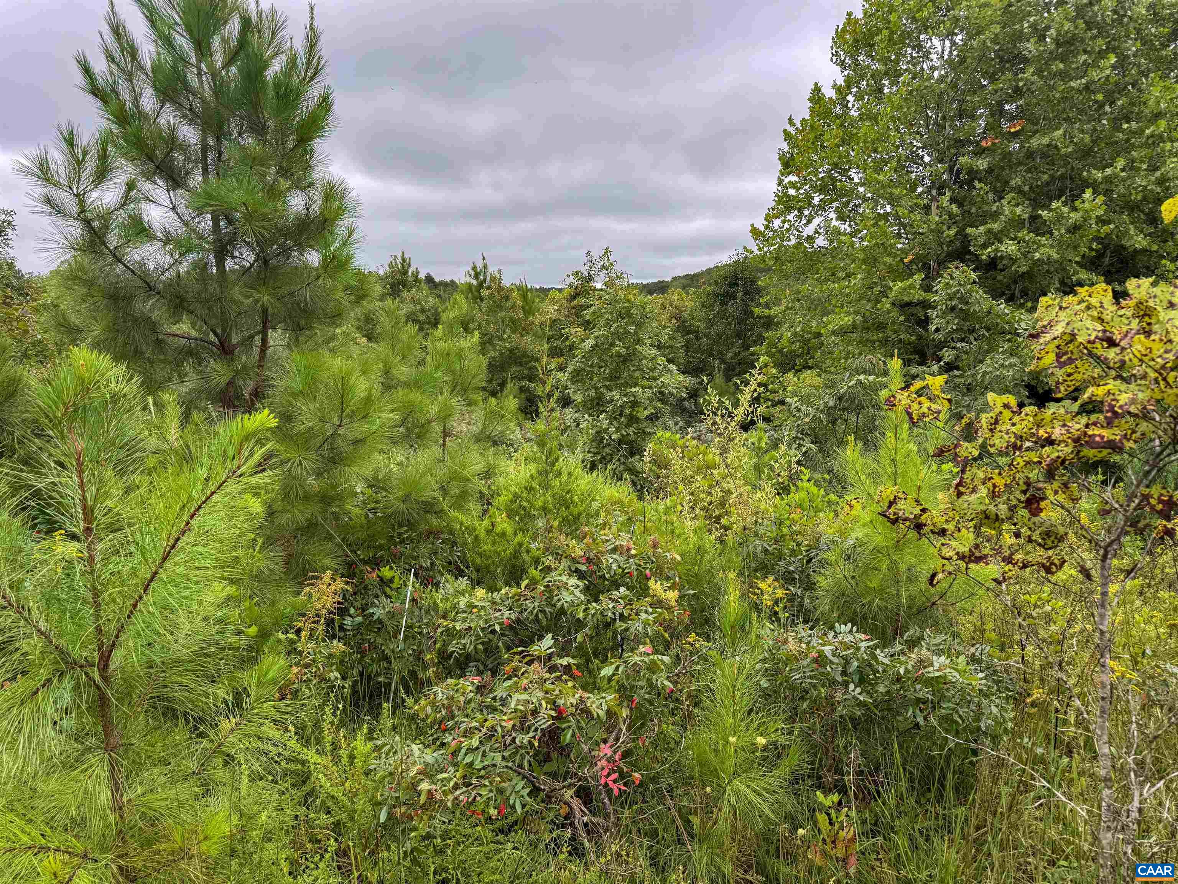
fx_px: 817
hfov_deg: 71.6
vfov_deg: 56.8
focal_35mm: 24
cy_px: 442
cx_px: 589
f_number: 1.8
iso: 80
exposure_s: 1/750
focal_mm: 6.76
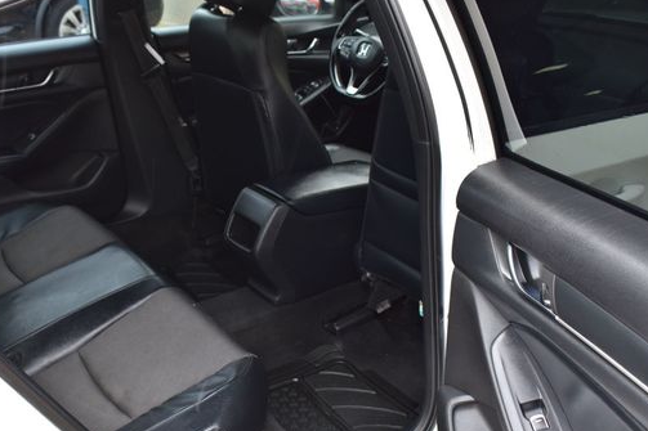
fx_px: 756
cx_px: 254
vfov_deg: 31.7
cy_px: 268
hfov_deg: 46.1
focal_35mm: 42
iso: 400
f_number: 7.1
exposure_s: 1/25
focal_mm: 22
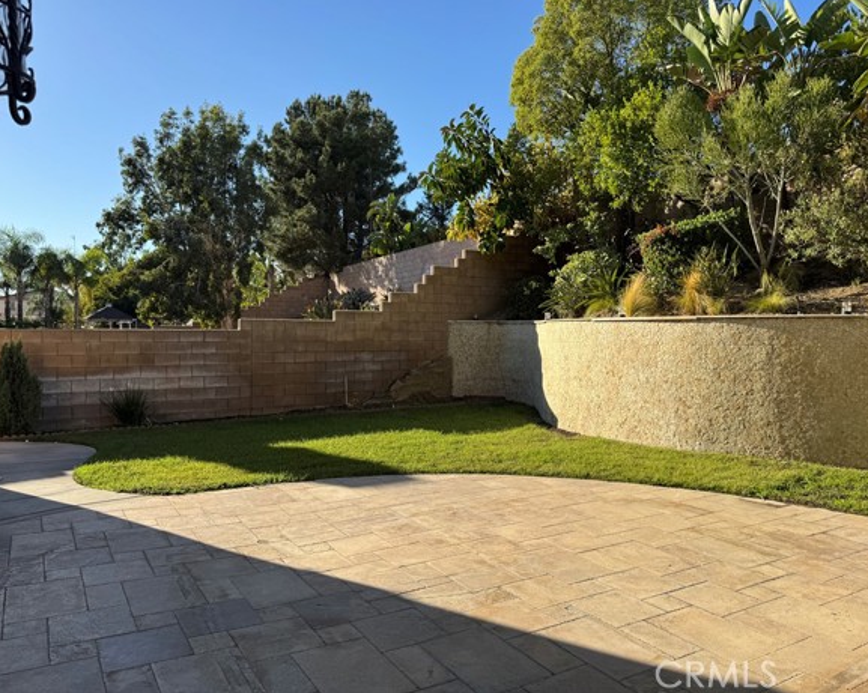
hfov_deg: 66.0
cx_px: 445
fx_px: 668
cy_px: 335
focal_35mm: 26
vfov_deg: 54.9
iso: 80
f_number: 1.78
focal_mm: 6.76
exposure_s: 1/2833
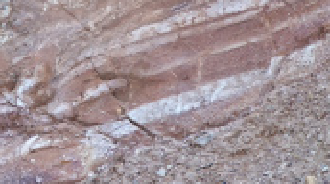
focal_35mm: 1372
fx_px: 11983
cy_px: -177
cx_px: -278
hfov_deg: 1.6
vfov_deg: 0.9
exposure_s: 1/250
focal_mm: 128.59
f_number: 4
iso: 500
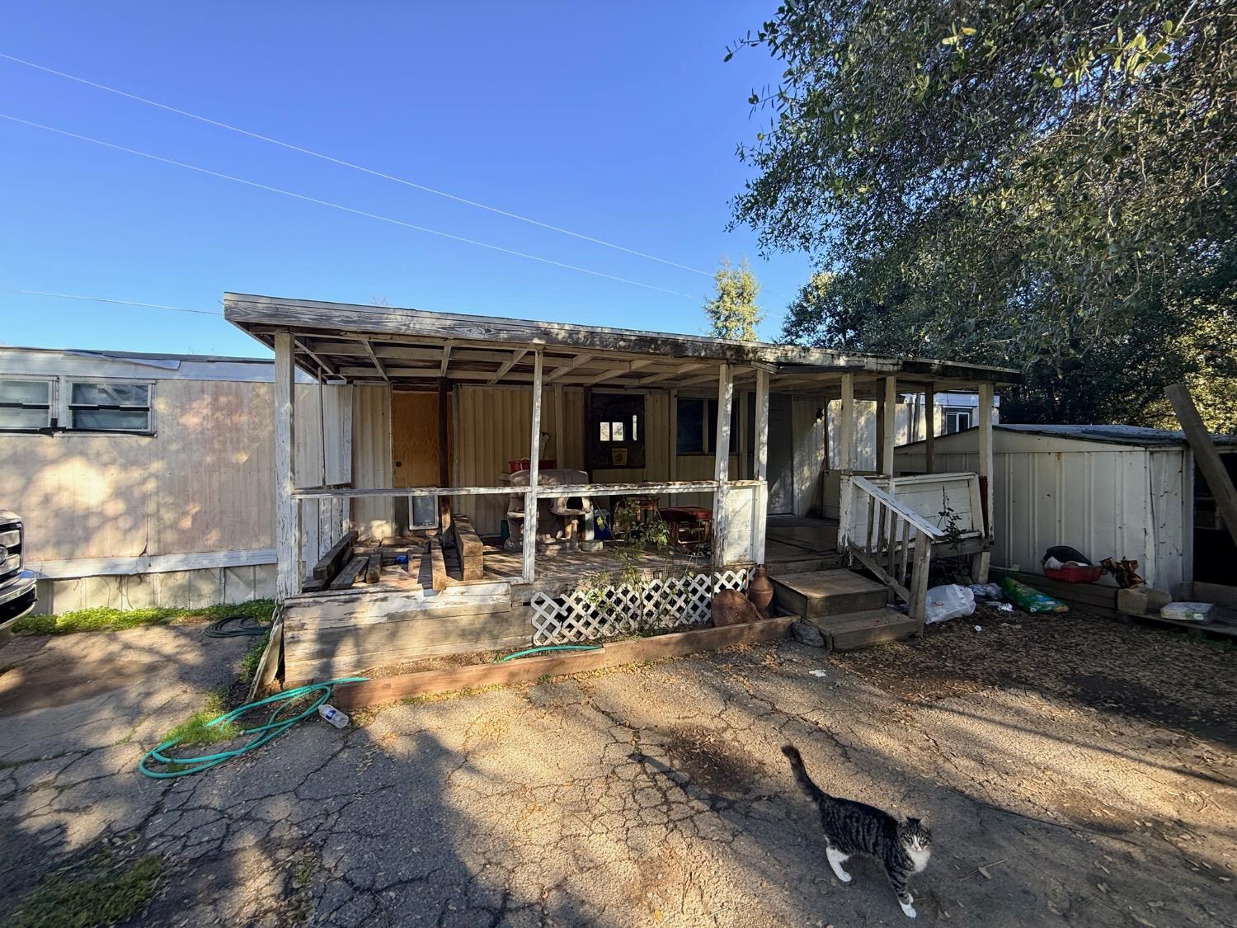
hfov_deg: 102.1
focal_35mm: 14
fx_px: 500
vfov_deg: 85.7
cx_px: 618
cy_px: 464
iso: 64
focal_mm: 2.22
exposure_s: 1/333
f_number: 2.2
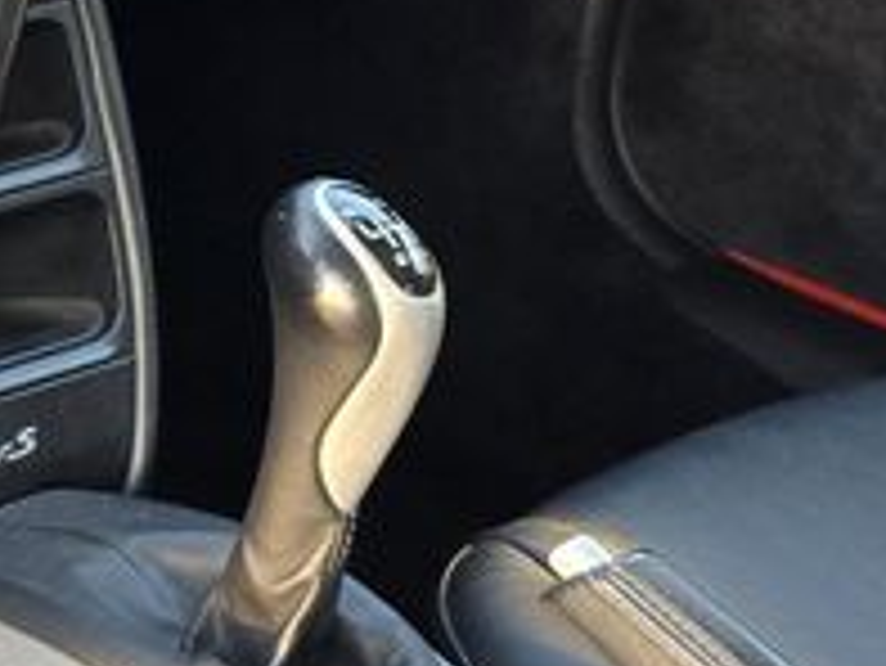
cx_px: -333
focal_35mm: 140
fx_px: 3585
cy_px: 14
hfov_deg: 13.5
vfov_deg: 10.5
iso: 250
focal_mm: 6.3
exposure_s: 1/100
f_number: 1.7
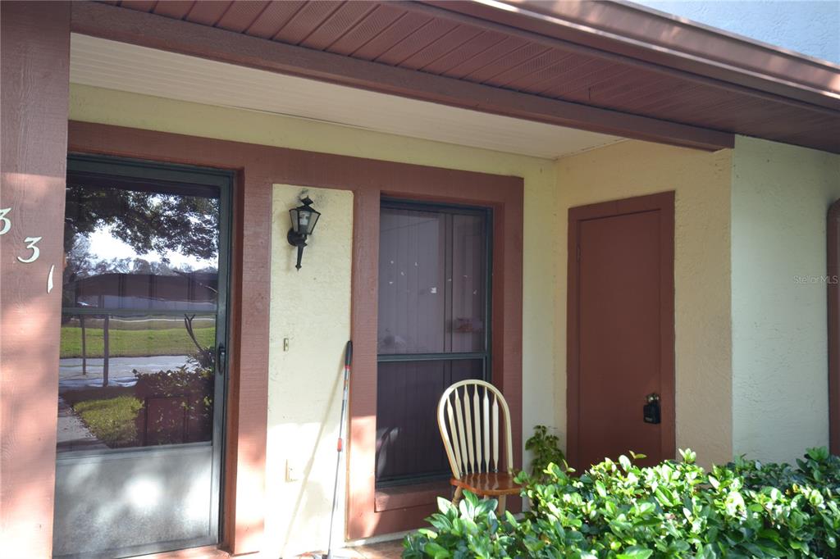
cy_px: 280
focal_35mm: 30
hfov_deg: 61.9
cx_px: 420
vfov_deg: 43.6
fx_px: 700
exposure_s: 1/125
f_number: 5.6
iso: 400
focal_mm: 20
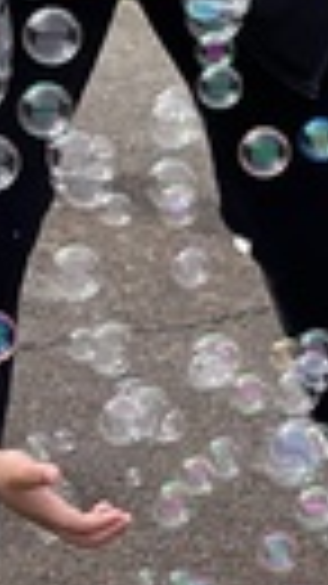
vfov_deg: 10.1
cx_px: -413
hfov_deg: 5.5
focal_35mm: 214
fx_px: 3313
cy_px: 297
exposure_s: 1/1038
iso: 32
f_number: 1.6
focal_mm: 5.1
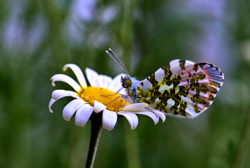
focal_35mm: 225
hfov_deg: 9.1
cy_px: 84
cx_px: 125
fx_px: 1565
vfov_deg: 6.1
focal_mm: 150
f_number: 7.1
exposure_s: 1/400
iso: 100
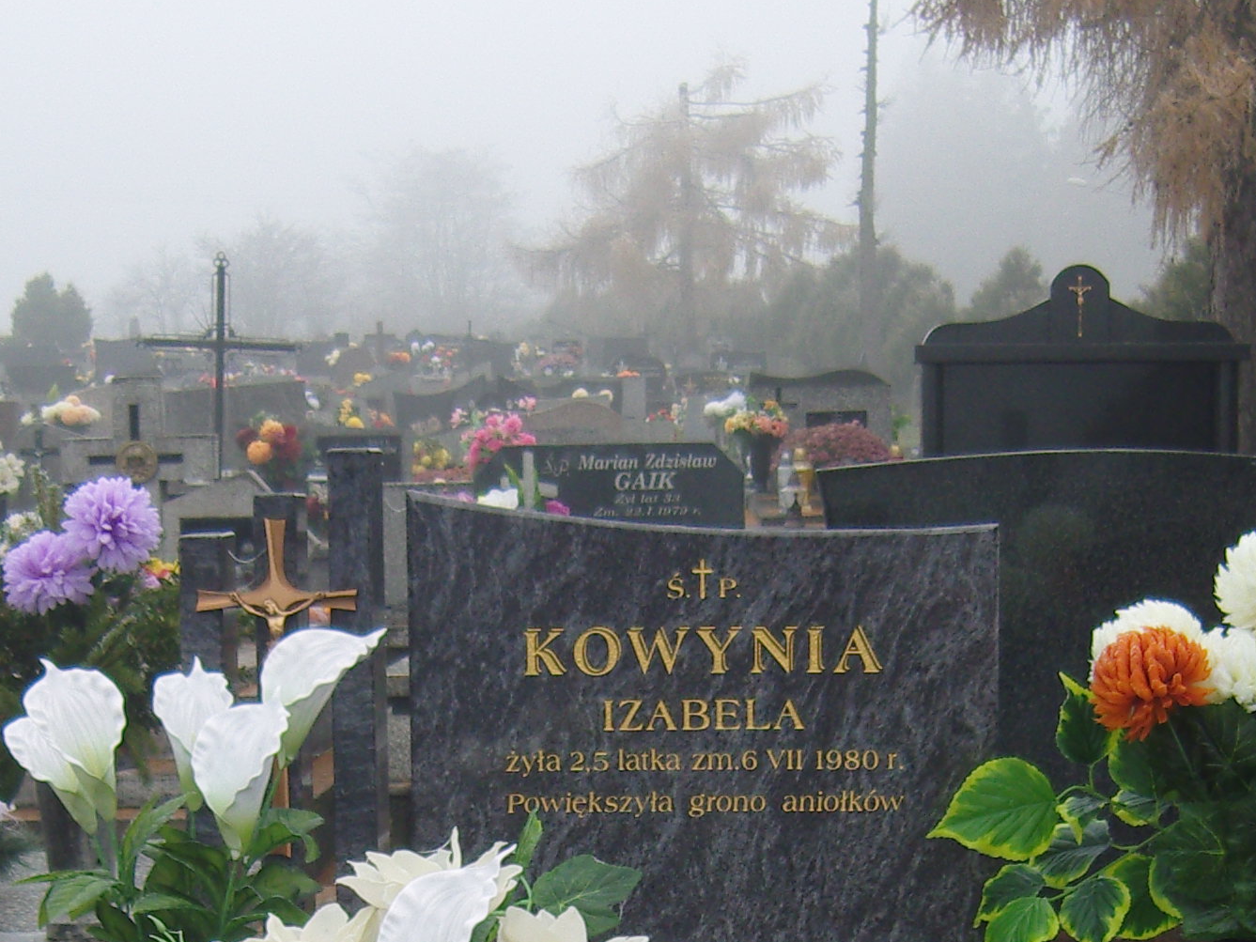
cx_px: 541
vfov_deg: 17.2
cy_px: 1039
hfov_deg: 23.5
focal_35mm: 83
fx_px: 3012
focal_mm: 7.3
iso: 100
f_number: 2.8
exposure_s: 1/250
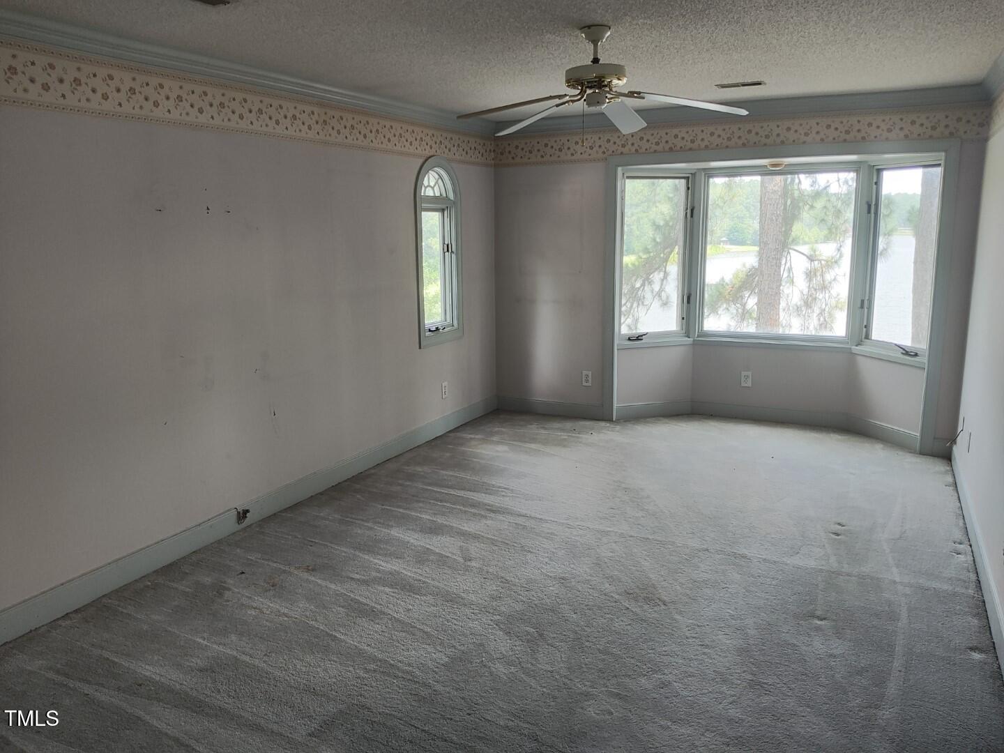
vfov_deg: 54.9
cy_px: 376
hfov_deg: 69.4
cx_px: 502
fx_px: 725
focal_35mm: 25
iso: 103
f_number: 1.5
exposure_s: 1/60.1
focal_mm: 4.15
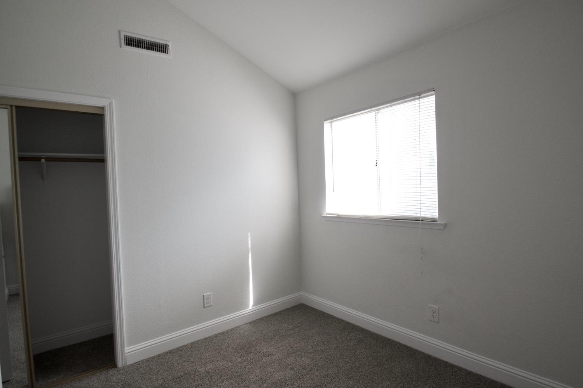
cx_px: 292
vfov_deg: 67.4
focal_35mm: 18
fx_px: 291
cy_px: 194
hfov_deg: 90.0
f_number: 5.6
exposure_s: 1/125
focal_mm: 12
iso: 400
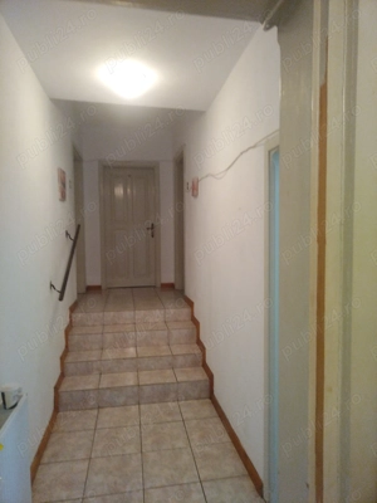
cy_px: 252
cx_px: 188
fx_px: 392
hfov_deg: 51.4
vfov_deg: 65.3
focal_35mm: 27
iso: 757
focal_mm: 4.95
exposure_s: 1/20
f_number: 1.9
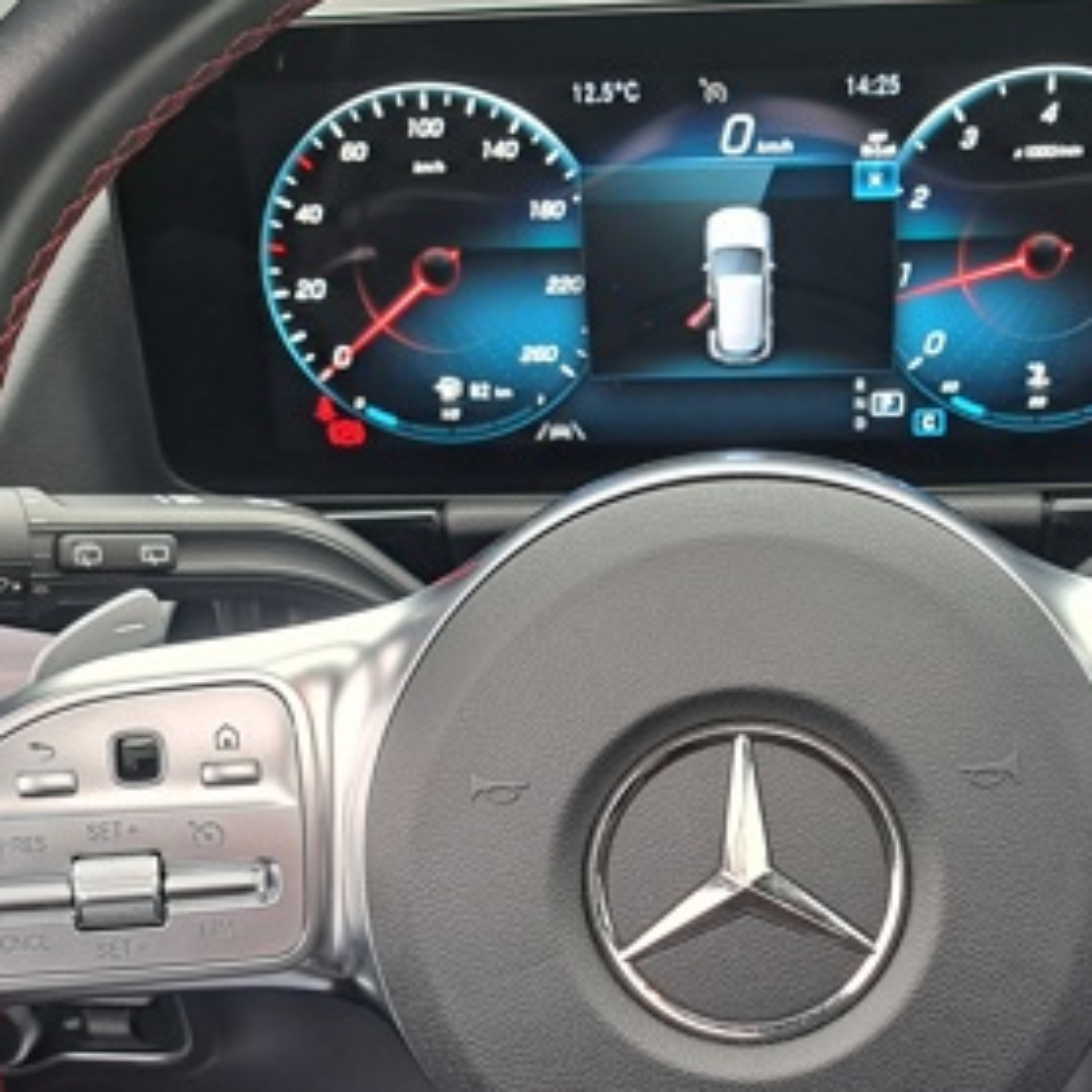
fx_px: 2177
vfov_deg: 27.6
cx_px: 632
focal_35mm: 61
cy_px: 884
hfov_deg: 28.1
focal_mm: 5.23
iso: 64
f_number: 1.8
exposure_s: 1/50
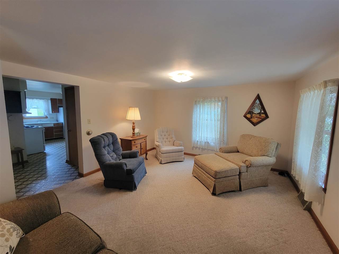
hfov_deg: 106.2
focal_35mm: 13
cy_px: 127
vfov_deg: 89.9
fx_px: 127
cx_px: 170
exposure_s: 1/60
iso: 250
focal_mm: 2.2
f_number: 2.2
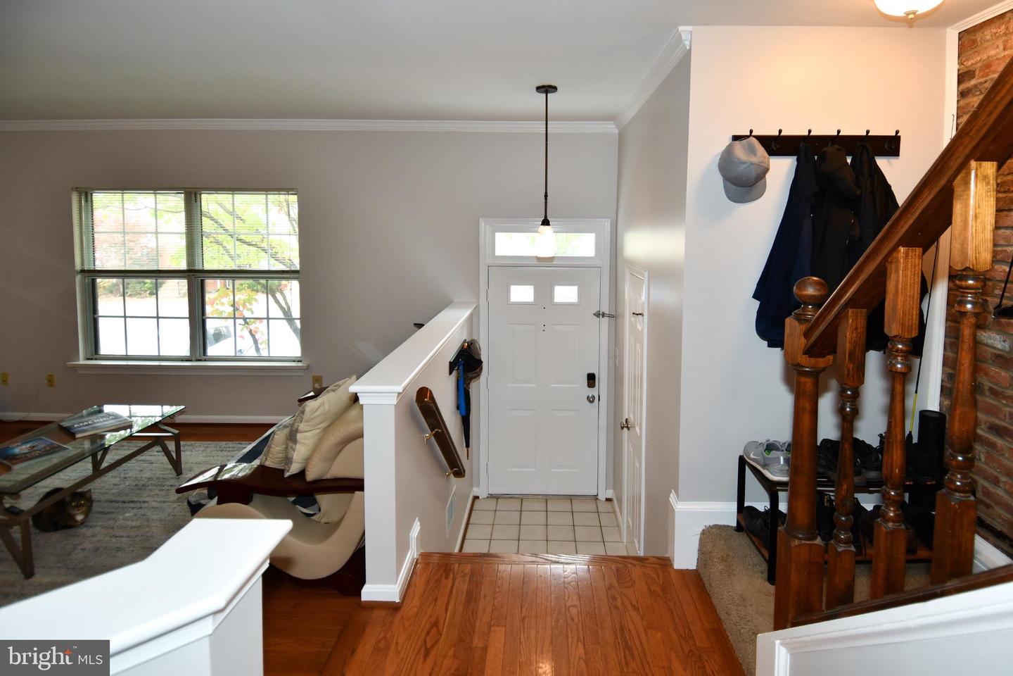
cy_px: 338
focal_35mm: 18
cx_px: 506
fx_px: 506
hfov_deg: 90.0
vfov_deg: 67.4
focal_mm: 12
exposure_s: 1/60
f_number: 4
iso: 360
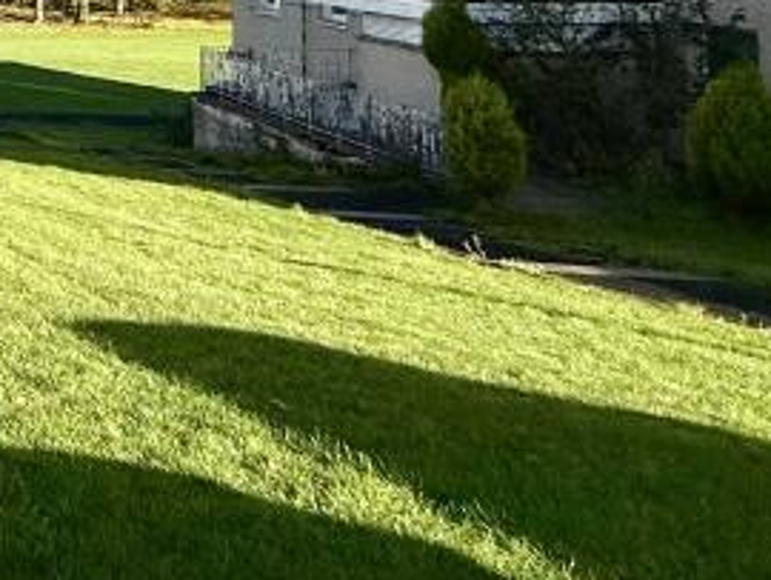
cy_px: -77
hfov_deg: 22.6
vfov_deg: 25.3
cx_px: -583
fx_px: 1182
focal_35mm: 53
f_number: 2.2
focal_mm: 2.22
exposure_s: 1/2717
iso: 50
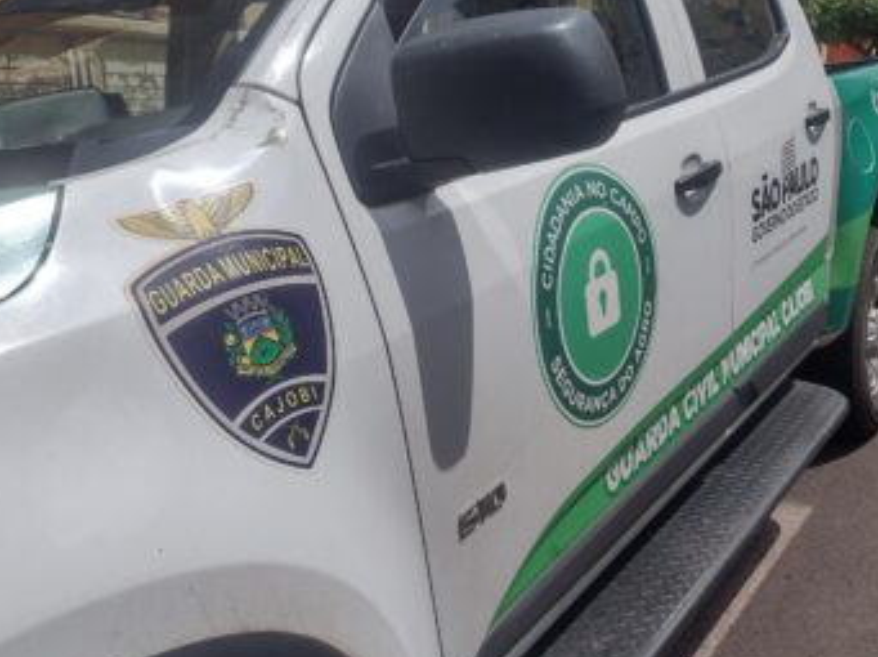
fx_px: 937
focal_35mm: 37
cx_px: 478
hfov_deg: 50.1
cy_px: 361
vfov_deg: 38.6
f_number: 1.7
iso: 100
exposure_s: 1/6014
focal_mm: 4.71
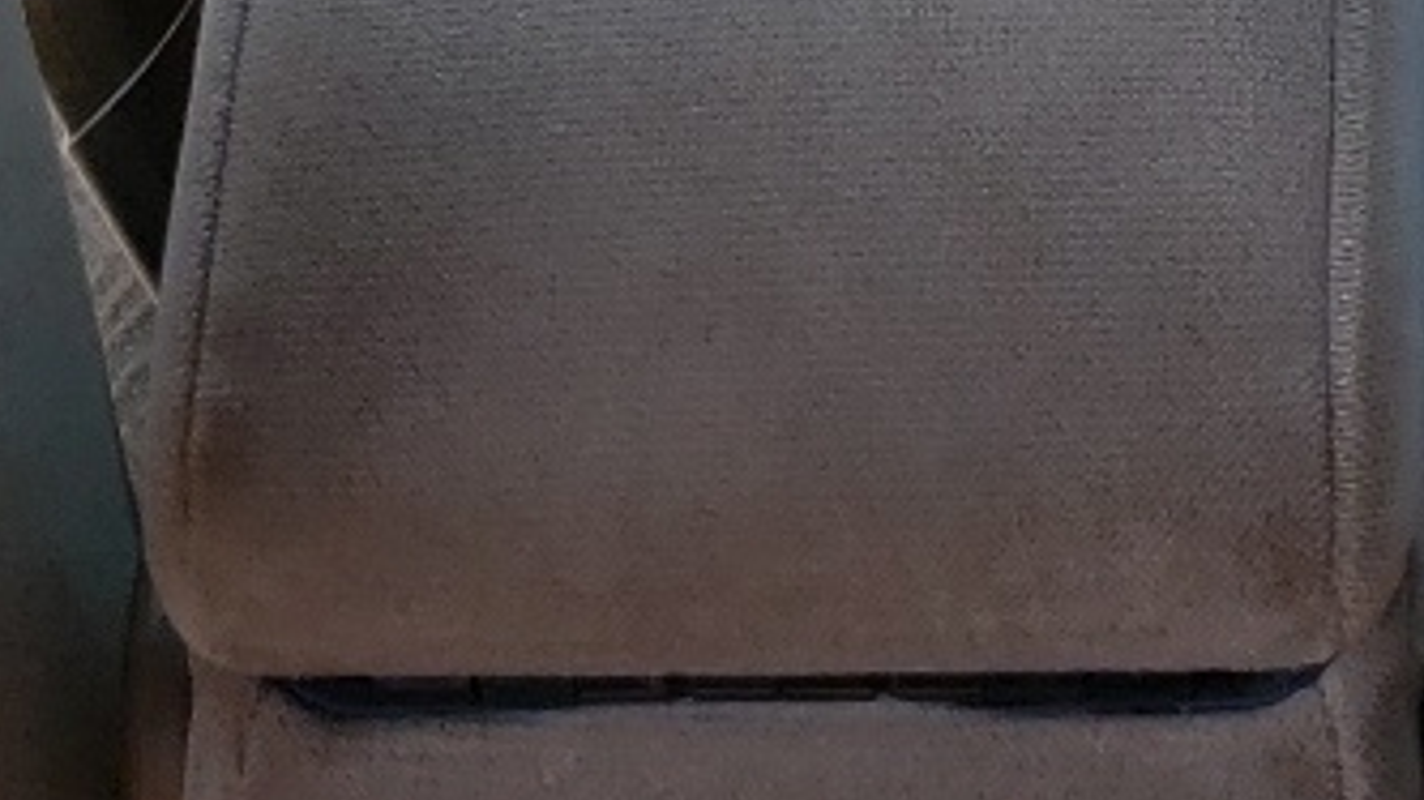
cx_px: 885
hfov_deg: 15.8
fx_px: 5133
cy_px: -1309
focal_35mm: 136
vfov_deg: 8.0
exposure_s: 1/476
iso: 50
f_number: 1.5
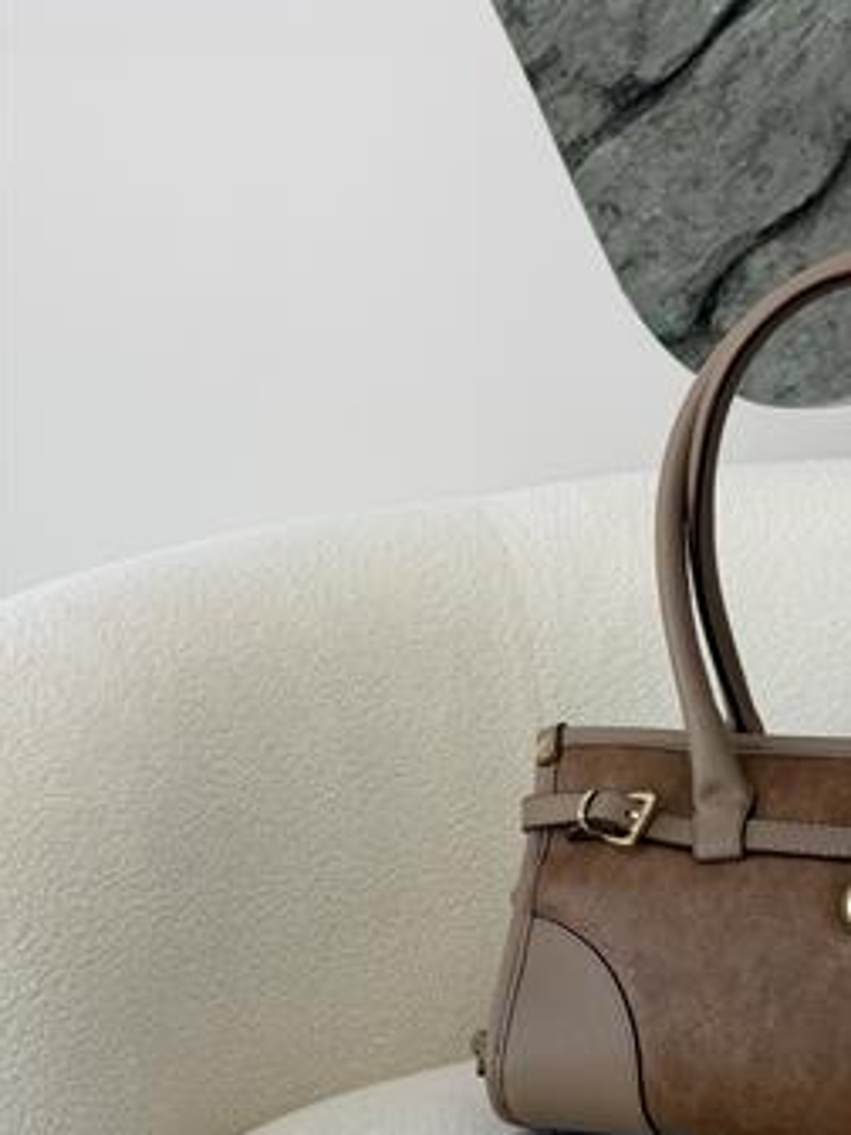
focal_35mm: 59
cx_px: 513
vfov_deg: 32.7
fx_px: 1934
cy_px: 616
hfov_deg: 24.8
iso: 64
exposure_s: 1/472
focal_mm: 6.76
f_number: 1.78
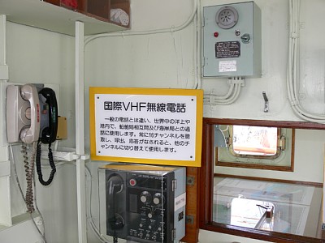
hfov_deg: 52.6
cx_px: 162
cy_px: 122
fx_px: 329
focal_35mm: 35
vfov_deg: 40.7
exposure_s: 1/60
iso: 80
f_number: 3.6
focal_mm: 7.4
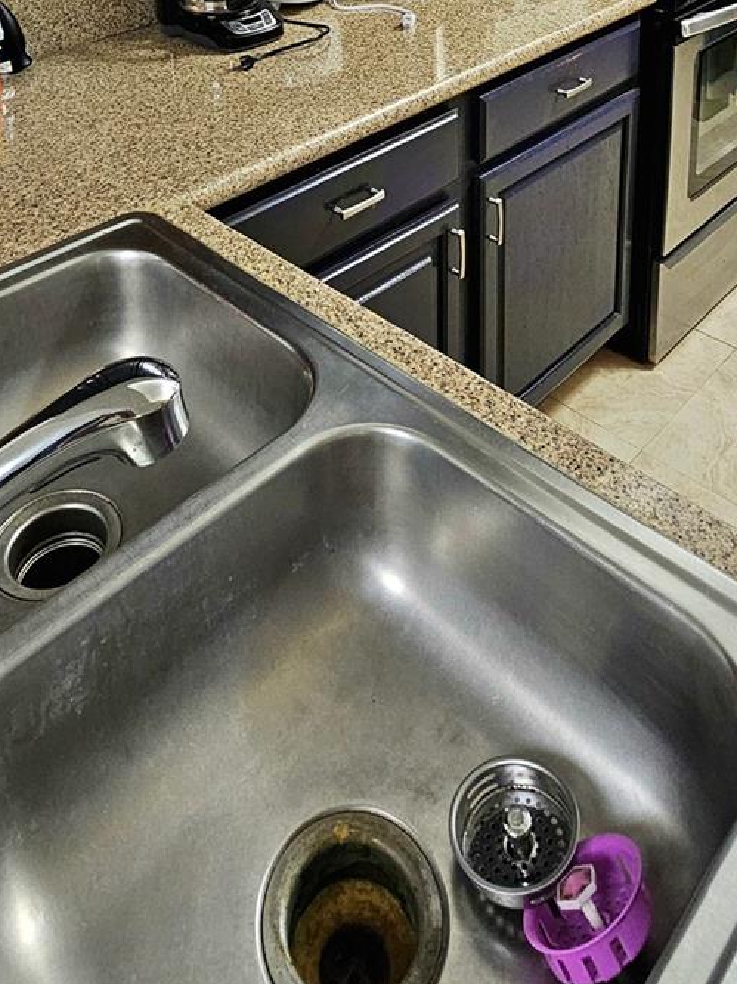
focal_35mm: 30
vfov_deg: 47.1
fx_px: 852
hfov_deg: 46.8
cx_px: 371
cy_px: -50
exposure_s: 1/60.2
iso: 320
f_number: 2.2
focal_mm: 2.2
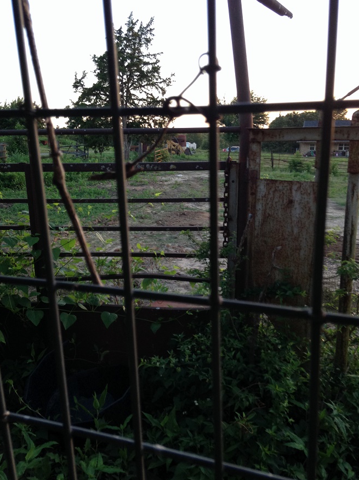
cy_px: 237
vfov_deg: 54.0
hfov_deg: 41.8
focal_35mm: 34
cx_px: 184
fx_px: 470
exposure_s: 1/120
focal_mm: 4.12
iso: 100
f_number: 2.4
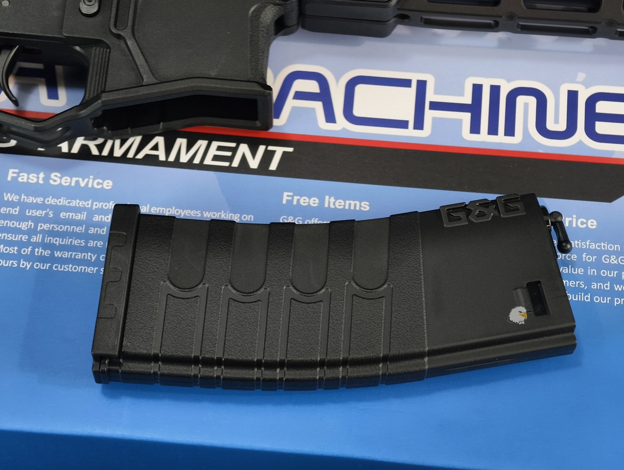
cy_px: 235
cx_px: 312
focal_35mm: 85
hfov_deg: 23.0
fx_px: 1535
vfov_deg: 17.4
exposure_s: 1/30
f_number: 2.67
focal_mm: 22.48
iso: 1056
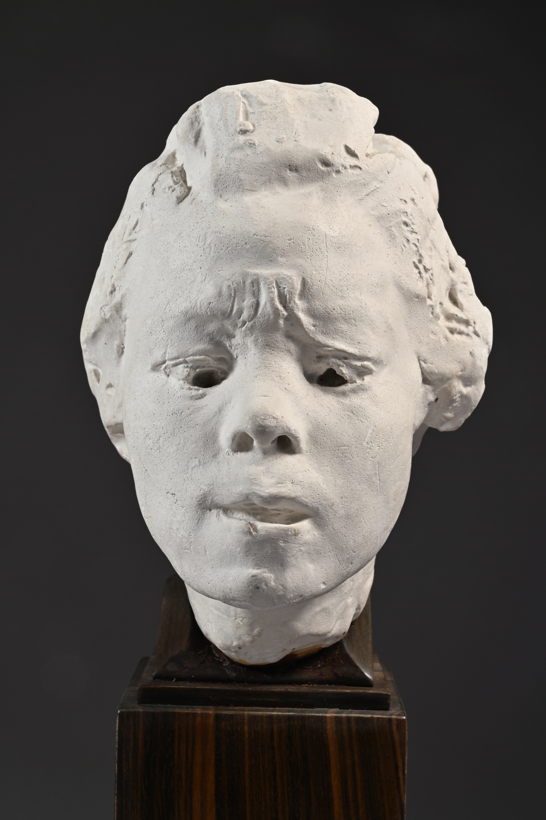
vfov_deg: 28.9
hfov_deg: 19.4
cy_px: 410
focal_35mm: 70
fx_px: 1595
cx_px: 273
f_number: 22
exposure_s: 1/125
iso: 100
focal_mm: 70
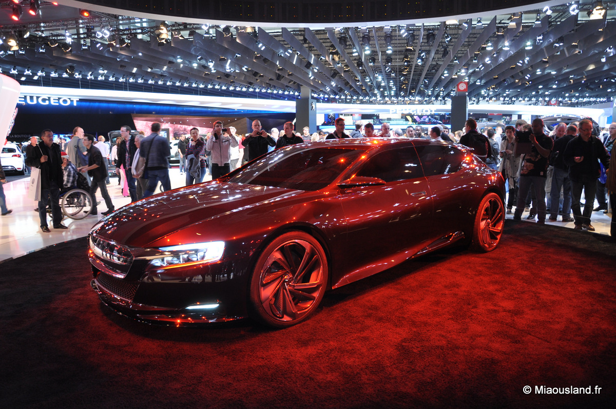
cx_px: 308
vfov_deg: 47.8
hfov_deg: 67.4
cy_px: 204
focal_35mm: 27
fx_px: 461
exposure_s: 1/25
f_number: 5
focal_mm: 18
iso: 400
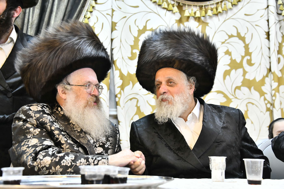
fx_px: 489
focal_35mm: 62
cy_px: 94
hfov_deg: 32.4
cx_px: 142
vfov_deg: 21.9
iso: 3200
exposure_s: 1/125
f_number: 5.6
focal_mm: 62
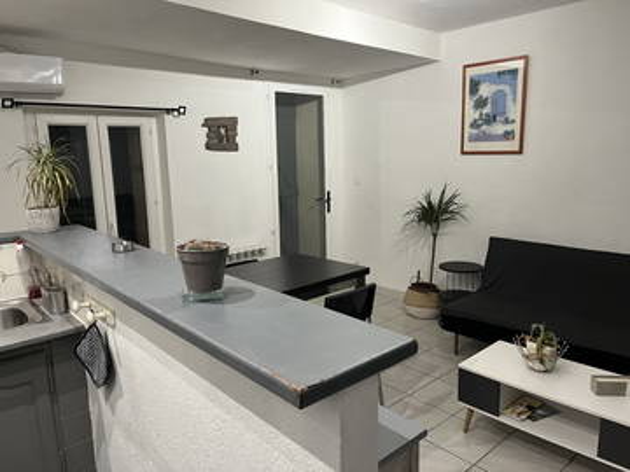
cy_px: 236
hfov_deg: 67.3
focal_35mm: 26
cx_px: 315
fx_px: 473
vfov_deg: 53.1
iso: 250
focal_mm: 5.1
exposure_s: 1/50
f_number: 1.6
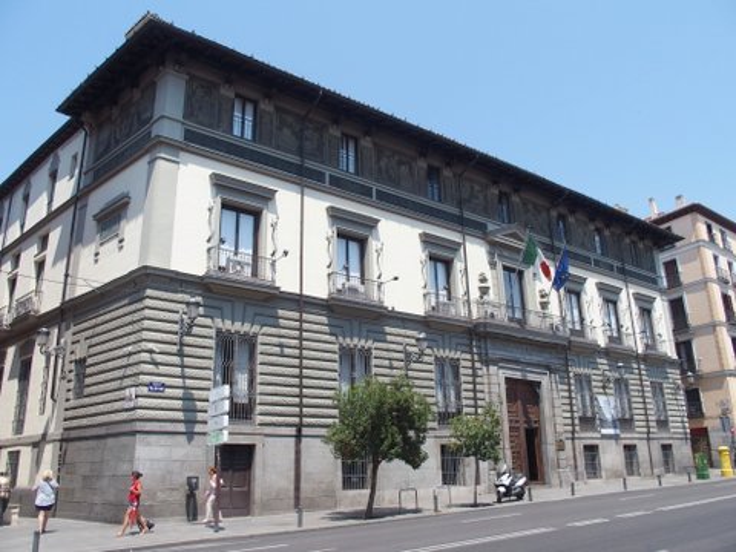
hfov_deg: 63.4
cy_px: 276
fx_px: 595
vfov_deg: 49.7
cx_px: 368
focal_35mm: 28
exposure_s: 1/1000
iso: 100
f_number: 3.5
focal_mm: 6
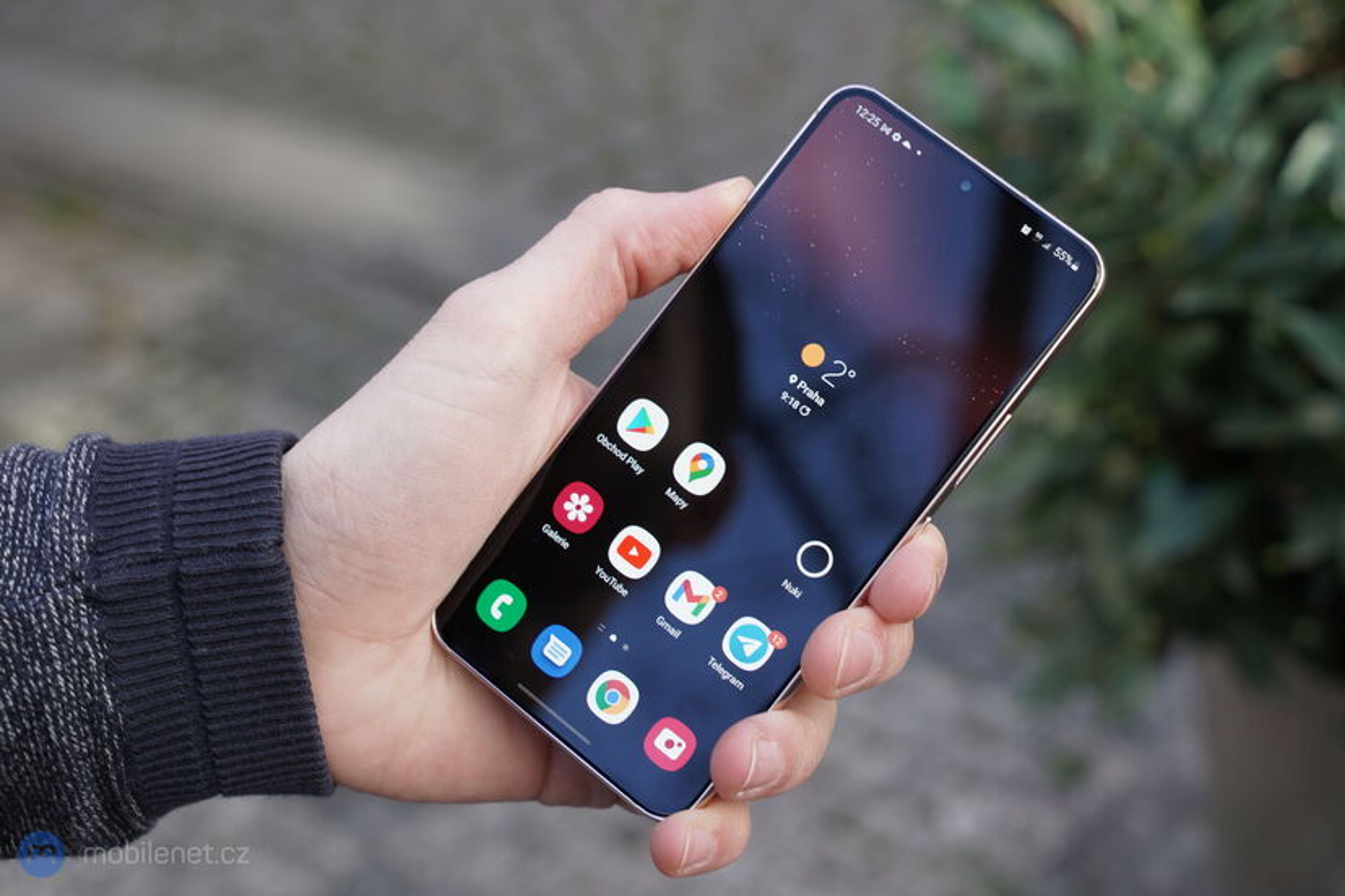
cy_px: 448
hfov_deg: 32.9
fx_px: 2279
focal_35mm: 61
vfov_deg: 22.3
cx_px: 672
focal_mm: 61
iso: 160
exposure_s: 1/50
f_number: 6.3
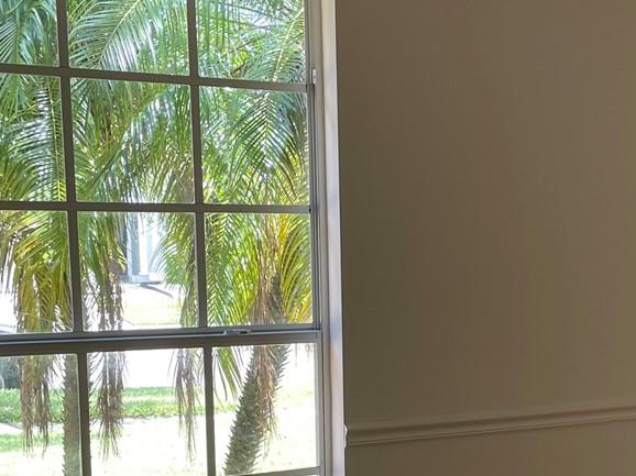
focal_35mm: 72
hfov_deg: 26.3
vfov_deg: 20.2
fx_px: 1322
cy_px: 396
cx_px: 553
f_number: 1.6
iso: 50
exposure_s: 1/121
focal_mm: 4.2
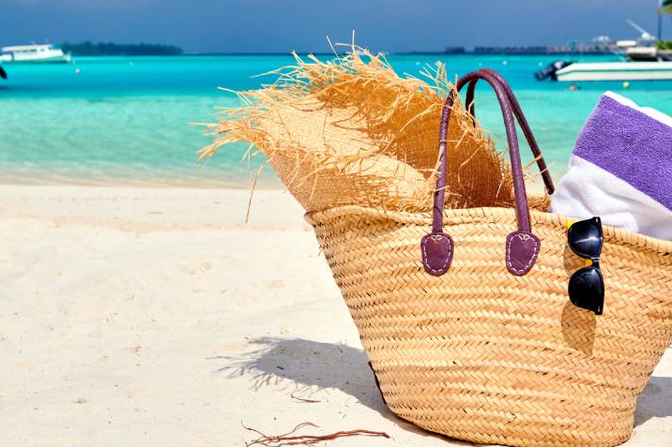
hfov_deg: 35.0
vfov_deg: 23.7
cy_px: 162
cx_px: 310
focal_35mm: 57
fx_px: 1064
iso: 64
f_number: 5.6
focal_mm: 34
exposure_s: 1/320
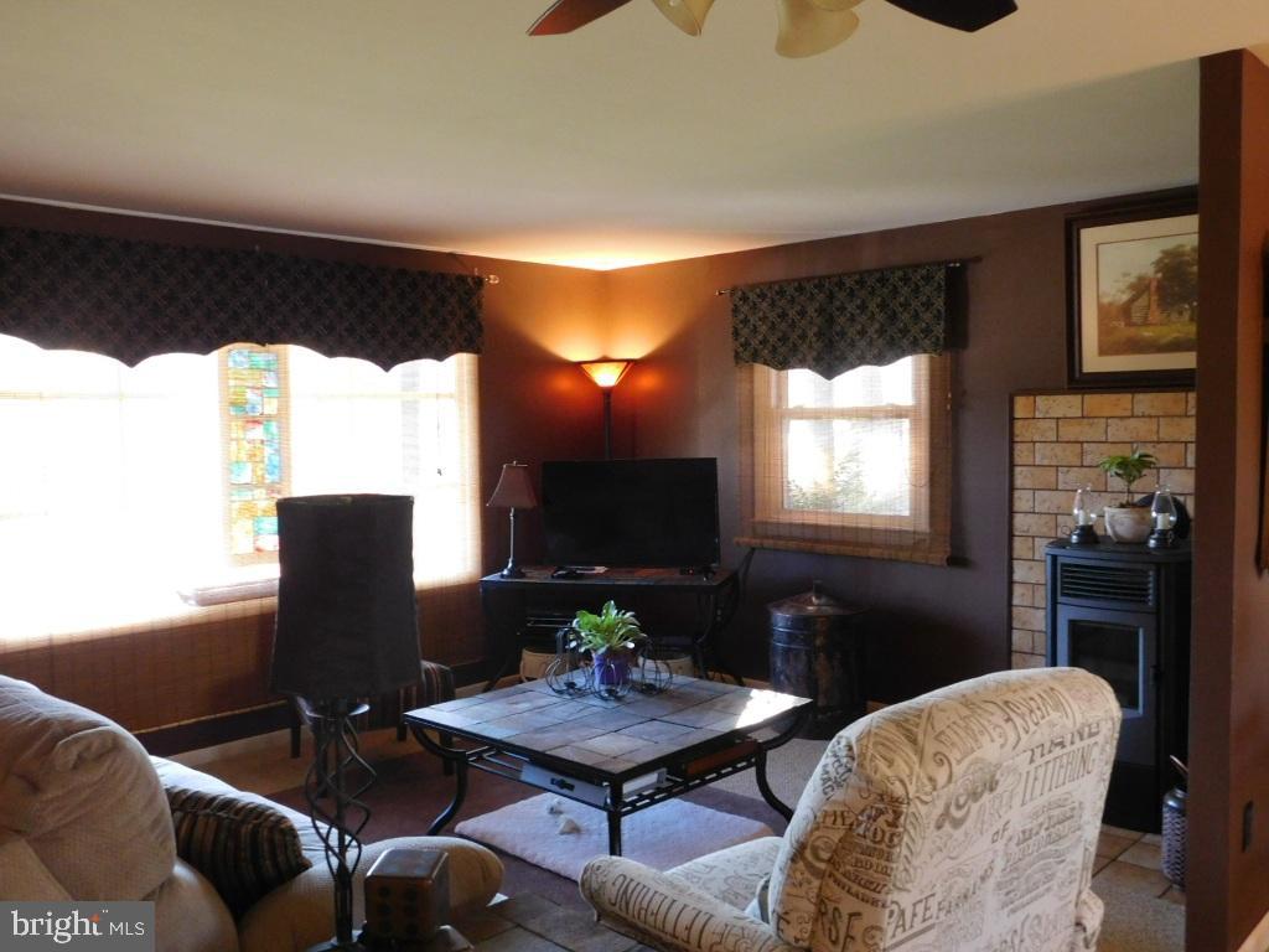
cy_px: 476
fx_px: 1100
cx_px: 634
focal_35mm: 30
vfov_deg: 46.8
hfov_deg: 60.0
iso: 400
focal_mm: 5.3
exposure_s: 1/13
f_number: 3.2
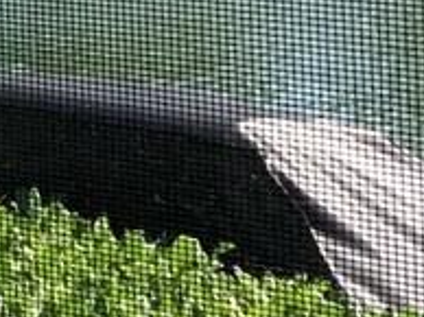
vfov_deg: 8.3
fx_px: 2006
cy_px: -435
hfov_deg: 11.4
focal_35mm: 164
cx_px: -275
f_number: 2.4
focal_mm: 3.3
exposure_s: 1/1274
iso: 25
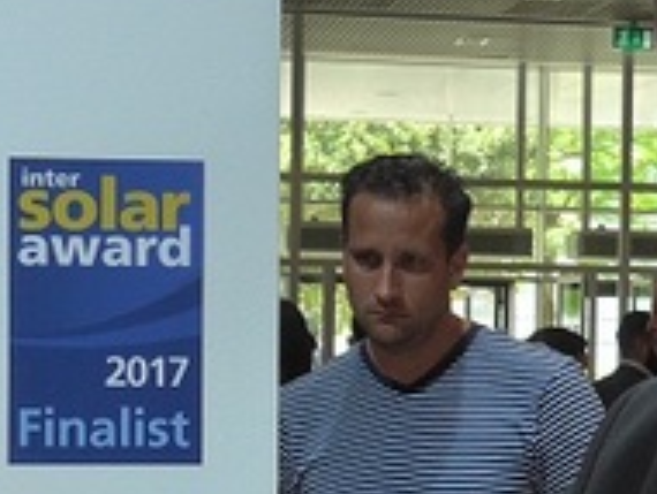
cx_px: 370
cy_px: 449
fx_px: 2109
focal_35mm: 111
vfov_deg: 13.3
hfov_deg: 17.7
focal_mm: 6
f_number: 2.5
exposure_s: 1/250
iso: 250
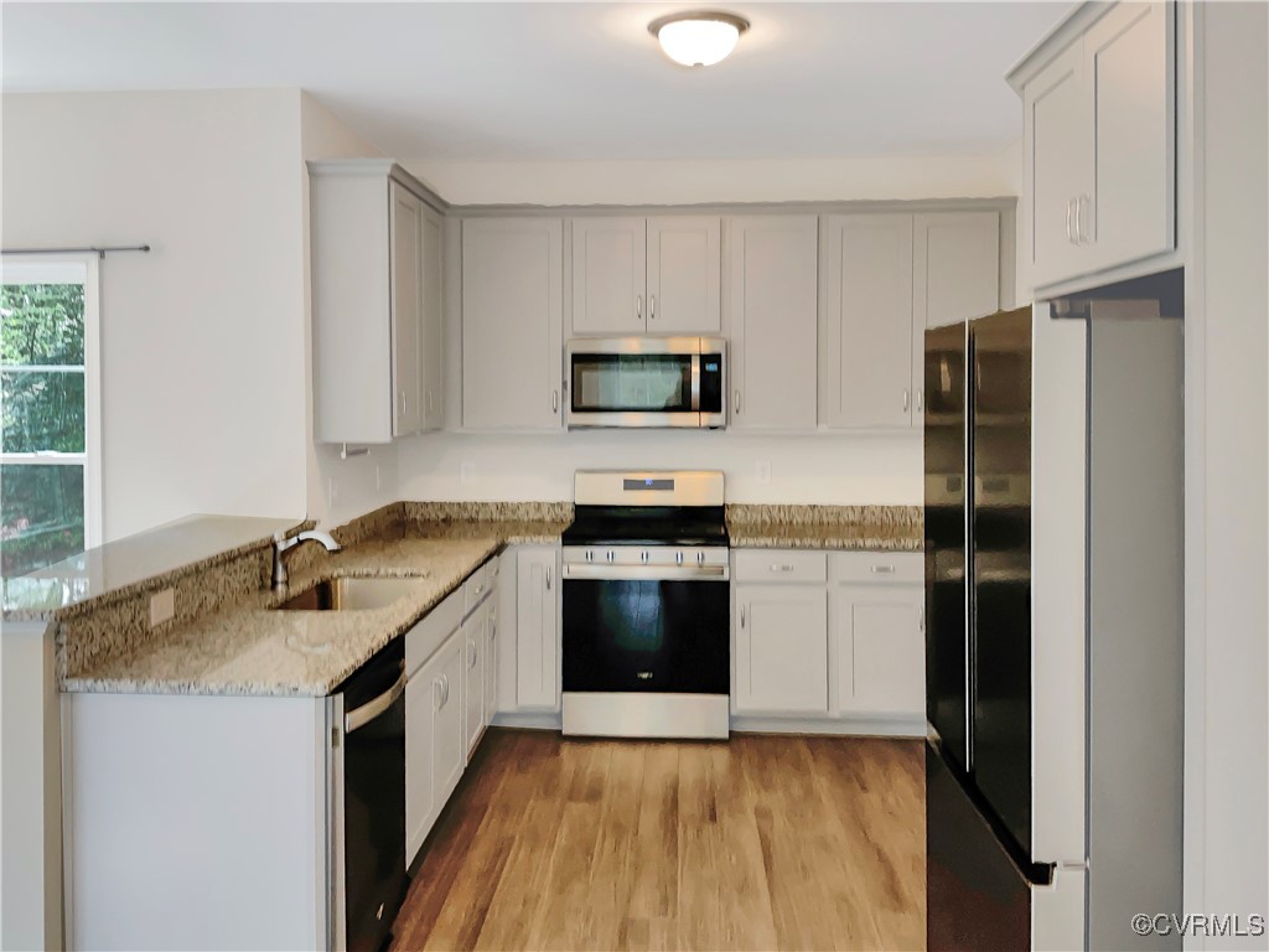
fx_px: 1063
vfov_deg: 48.2
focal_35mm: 29
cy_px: 476
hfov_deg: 61.7
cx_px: 634
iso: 16
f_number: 1.8
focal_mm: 3
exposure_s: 1/18
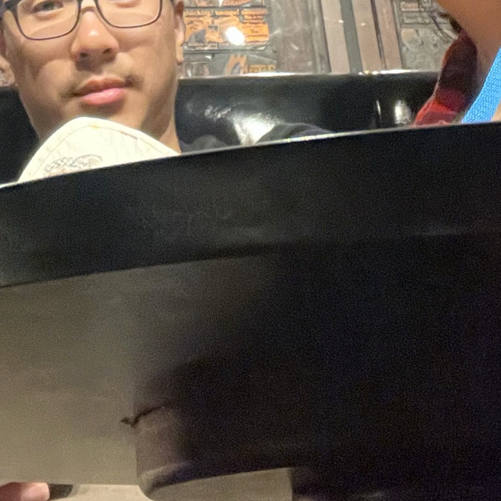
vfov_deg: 17.7
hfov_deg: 19.8
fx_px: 1392
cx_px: -1
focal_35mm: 85
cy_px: -302
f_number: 2.2
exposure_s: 1/15
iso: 800
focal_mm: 2.71
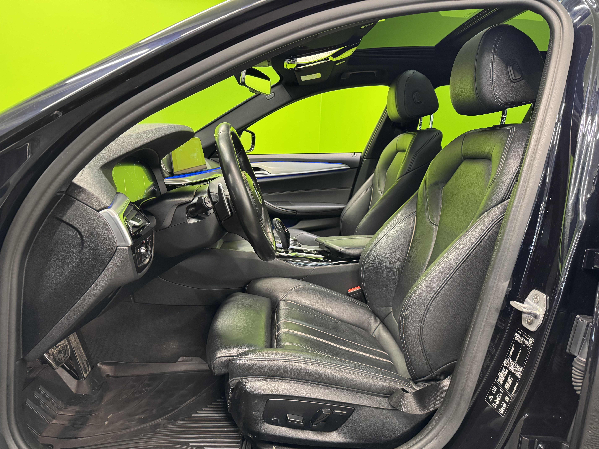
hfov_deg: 71.6
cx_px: 300
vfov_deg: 56.8
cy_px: 224
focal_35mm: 24
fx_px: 415
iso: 640
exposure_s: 1/50
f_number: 1.78
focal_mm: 6.76
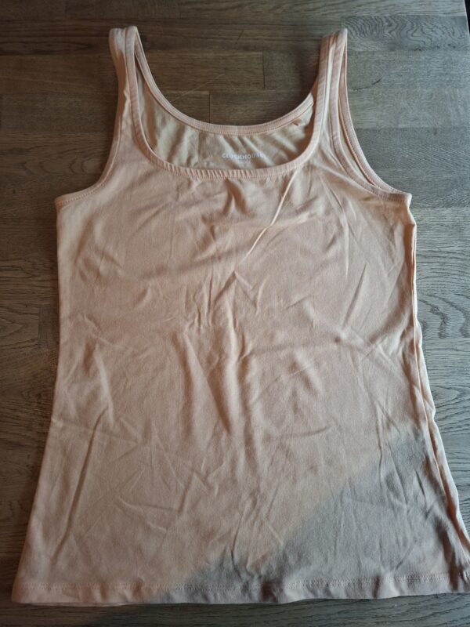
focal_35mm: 23
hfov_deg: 58.9
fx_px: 416
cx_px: 235
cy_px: 314
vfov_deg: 73.9
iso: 250
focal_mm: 5.54
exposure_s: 1/100
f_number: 1.8
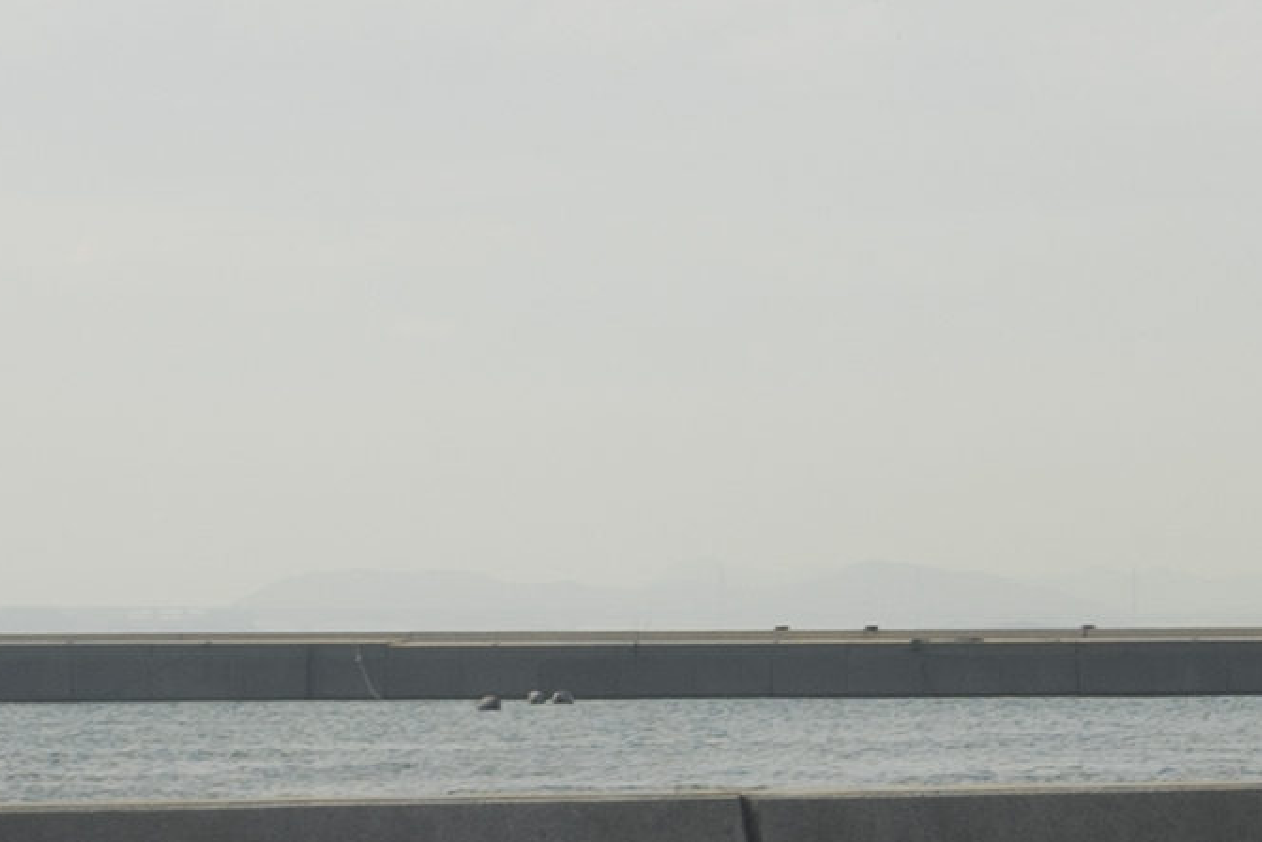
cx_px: 2269
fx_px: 7435
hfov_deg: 9.3
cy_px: 463
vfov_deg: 6.5
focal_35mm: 212
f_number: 9
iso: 100
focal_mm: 24
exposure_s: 1/100
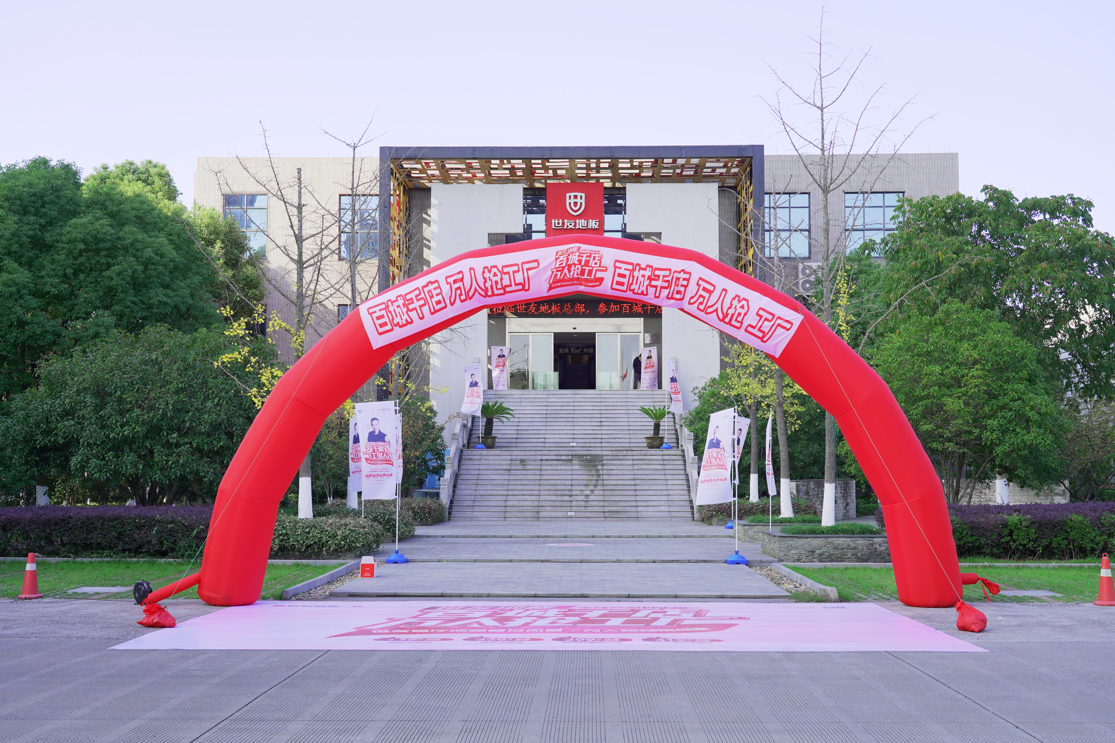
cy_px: 372
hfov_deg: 47.4
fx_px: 1270
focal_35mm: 41
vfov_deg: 32.6
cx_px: 558
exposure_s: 1/200
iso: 200
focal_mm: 41
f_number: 6.3
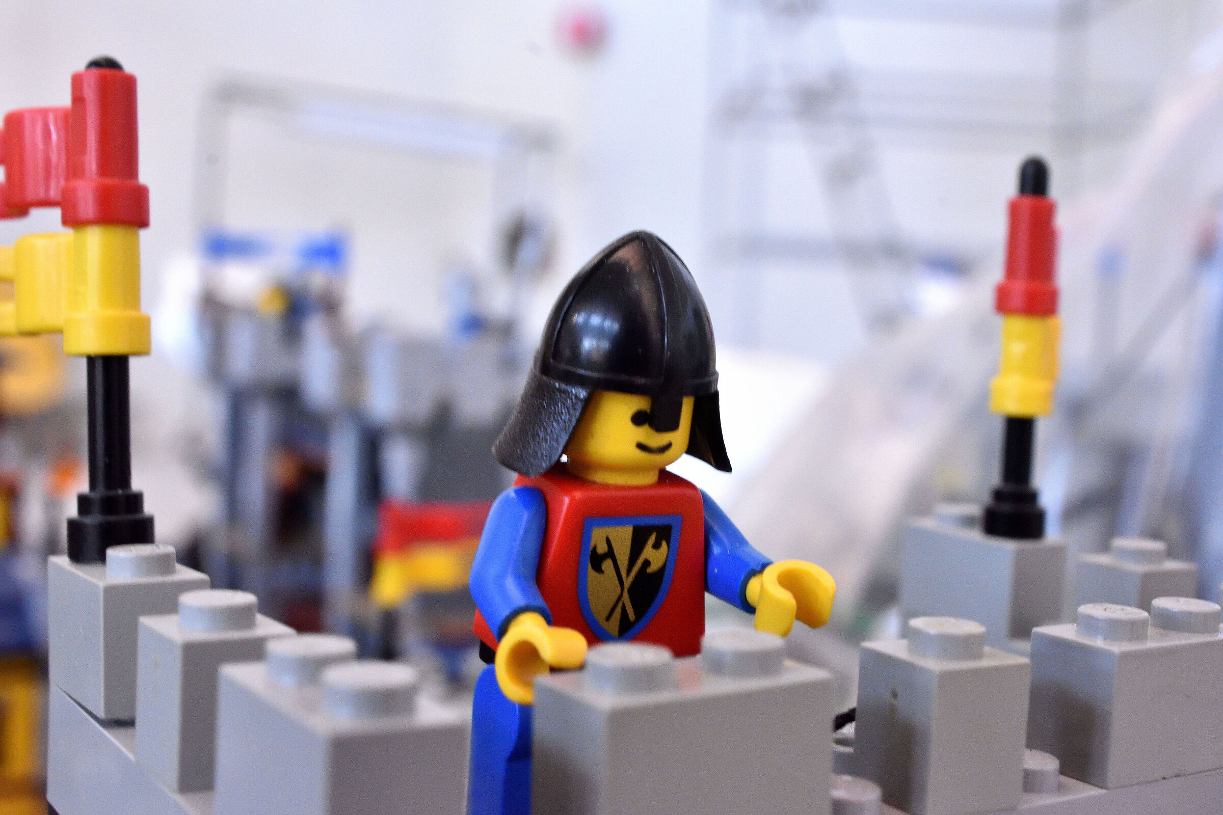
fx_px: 1427
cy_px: 408
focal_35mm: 42
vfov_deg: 31.9
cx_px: 612
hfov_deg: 46.4
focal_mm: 28
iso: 2500
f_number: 9
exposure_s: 1/30
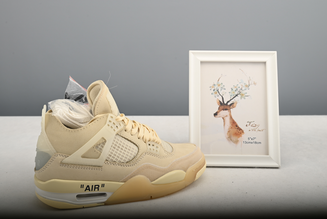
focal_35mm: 40
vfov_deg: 33.4
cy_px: 110
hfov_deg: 48.4
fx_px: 363
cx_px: 164
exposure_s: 1/250
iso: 100
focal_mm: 40
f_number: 11
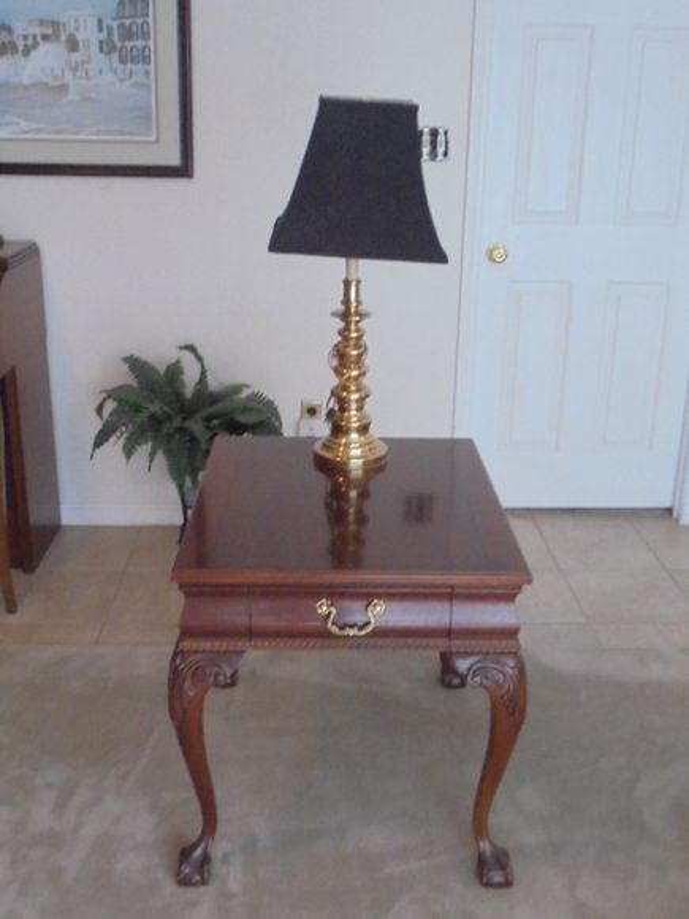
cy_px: 460
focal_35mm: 38
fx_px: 1008
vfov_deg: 49.0
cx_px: 344
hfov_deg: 37.7
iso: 640
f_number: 4.2
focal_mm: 6.9
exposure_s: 1/20
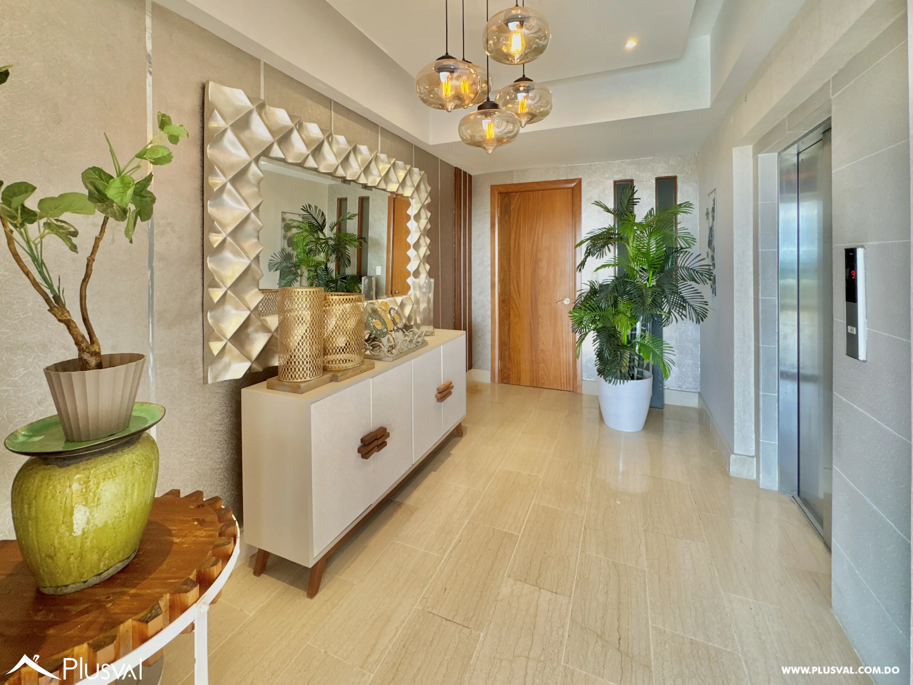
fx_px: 369
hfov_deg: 102.1
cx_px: 456
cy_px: 342
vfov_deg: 85.7
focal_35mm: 14
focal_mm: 2.22
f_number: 2.2
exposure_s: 1/60
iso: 200
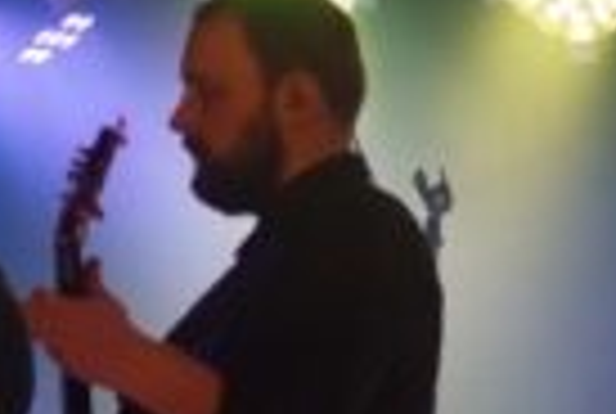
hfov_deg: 4.2
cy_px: 342
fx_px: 8386
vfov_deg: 2.8
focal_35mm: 489
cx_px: 103
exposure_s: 1/160
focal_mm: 100
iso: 1600
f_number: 4
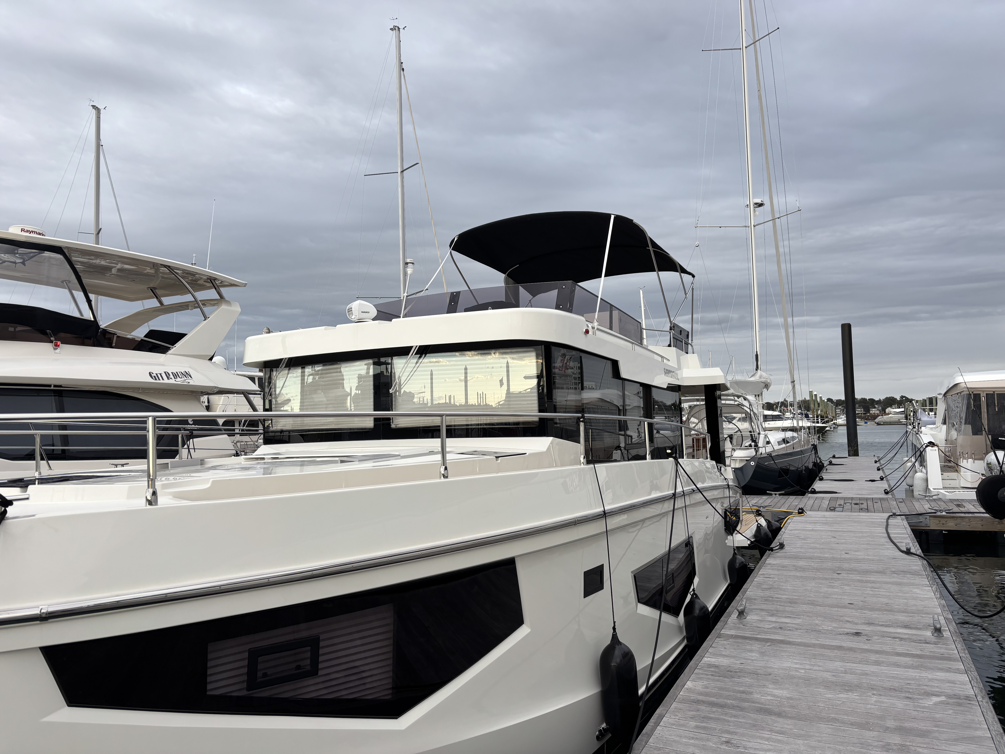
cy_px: 377
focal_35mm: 26
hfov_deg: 67.3
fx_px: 755
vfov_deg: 53.1
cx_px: 502
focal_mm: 5.96
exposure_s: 1/358
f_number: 1.6
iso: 50
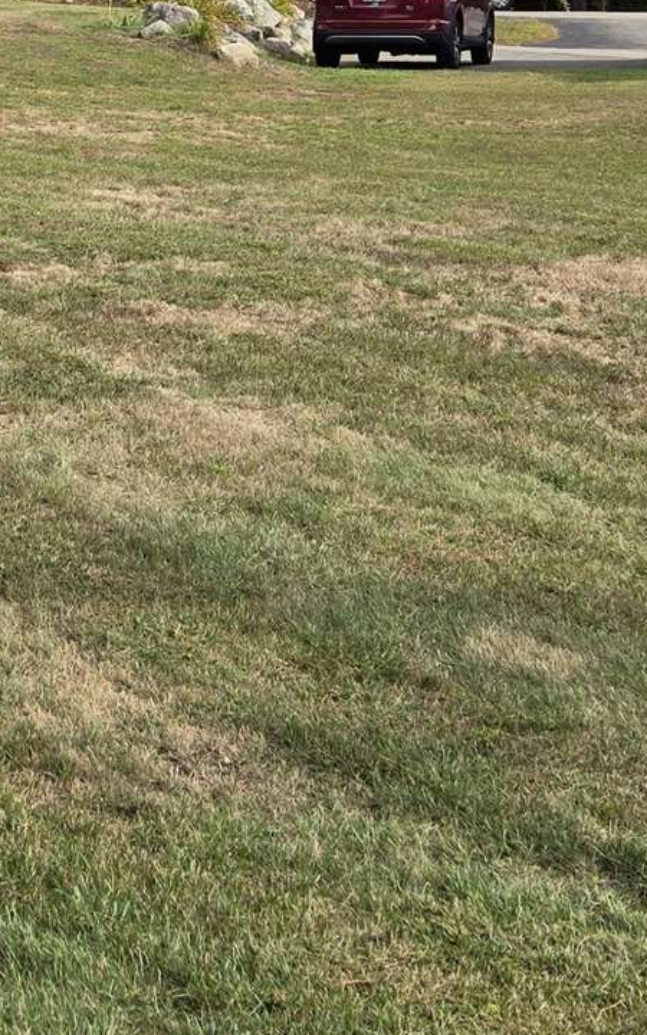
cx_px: -175
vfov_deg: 25.6
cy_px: 83
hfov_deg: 15.9
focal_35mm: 78
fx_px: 2201
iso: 25
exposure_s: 1/1084
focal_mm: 5.4
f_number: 1.8
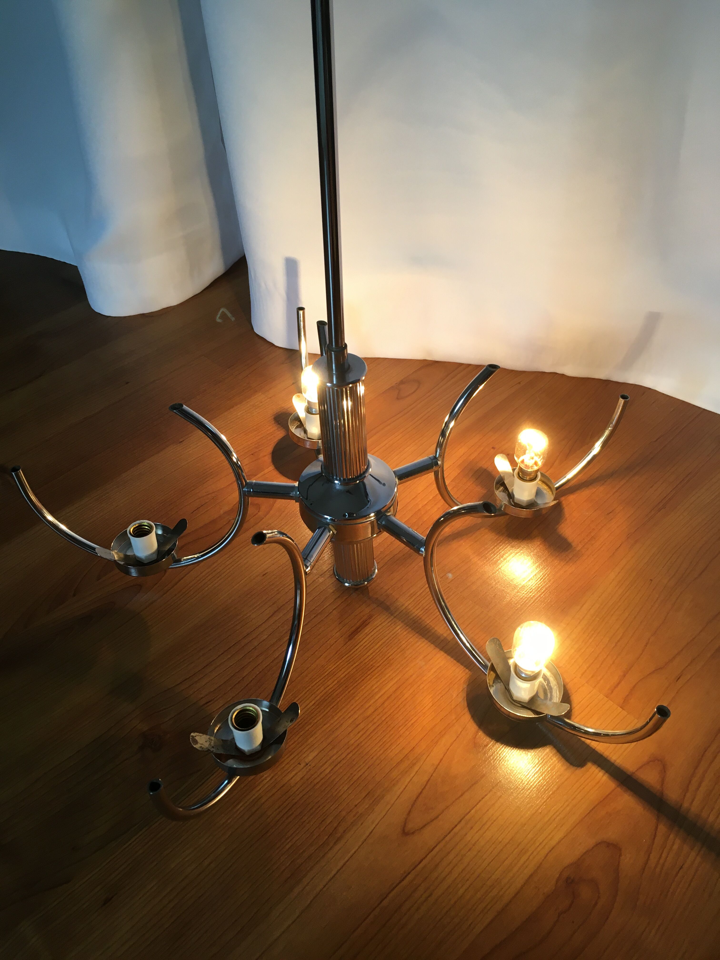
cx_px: 360
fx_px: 804
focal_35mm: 29
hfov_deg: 48.2
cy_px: 480
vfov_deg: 61.7
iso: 25
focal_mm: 4.15
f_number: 2.2
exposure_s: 1/33
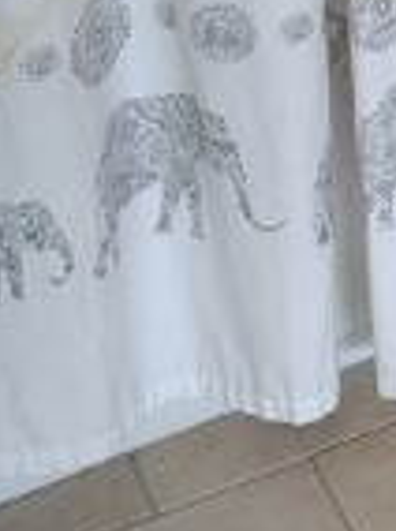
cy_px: -325
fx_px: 1989
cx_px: 852
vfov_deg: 14.0
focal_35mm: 130
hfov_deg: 10.3
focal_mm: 5.56
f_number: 1.8
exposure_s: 1/120
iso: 914
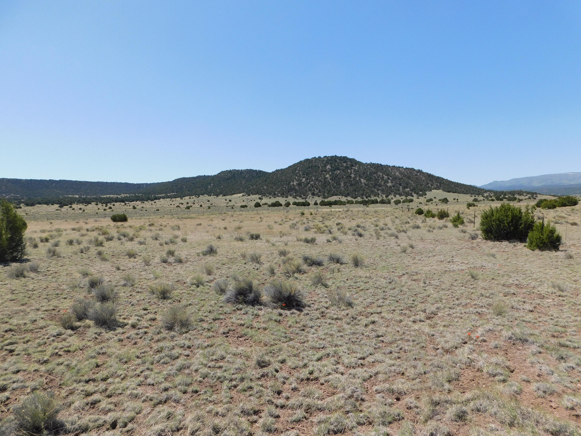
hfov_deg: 73.9
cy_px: 218
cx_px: 290
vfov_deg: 58.9
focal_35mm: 23
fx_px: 386
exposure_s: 1/500
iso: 125
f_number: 6
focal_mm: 4
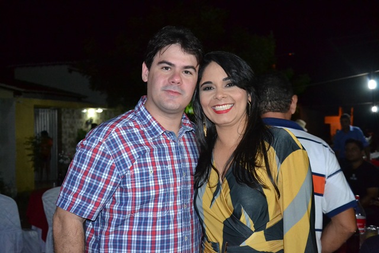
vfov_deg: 29.9
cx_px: 190
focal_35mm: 45
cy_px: 126
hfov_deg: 43.6
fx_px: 474
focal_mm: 30
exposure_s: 1/60
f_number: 4.2
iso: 3200
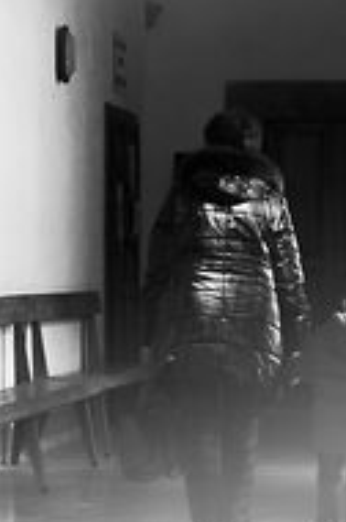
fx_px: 2396
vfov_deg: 12.4
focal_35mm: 166
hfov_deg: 8.3
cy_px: 179
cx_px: 102
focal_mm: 35
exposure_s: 1/50
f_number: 1.8
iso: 560
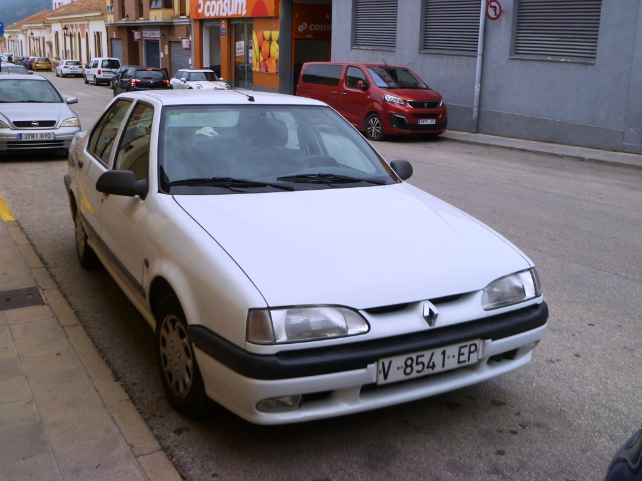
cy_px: 240
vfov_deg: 44.2
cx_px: 321
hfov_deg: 56.8
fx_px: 593
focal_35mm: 32
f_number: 3.5
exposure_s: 1/400
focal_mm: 5.7
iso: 80
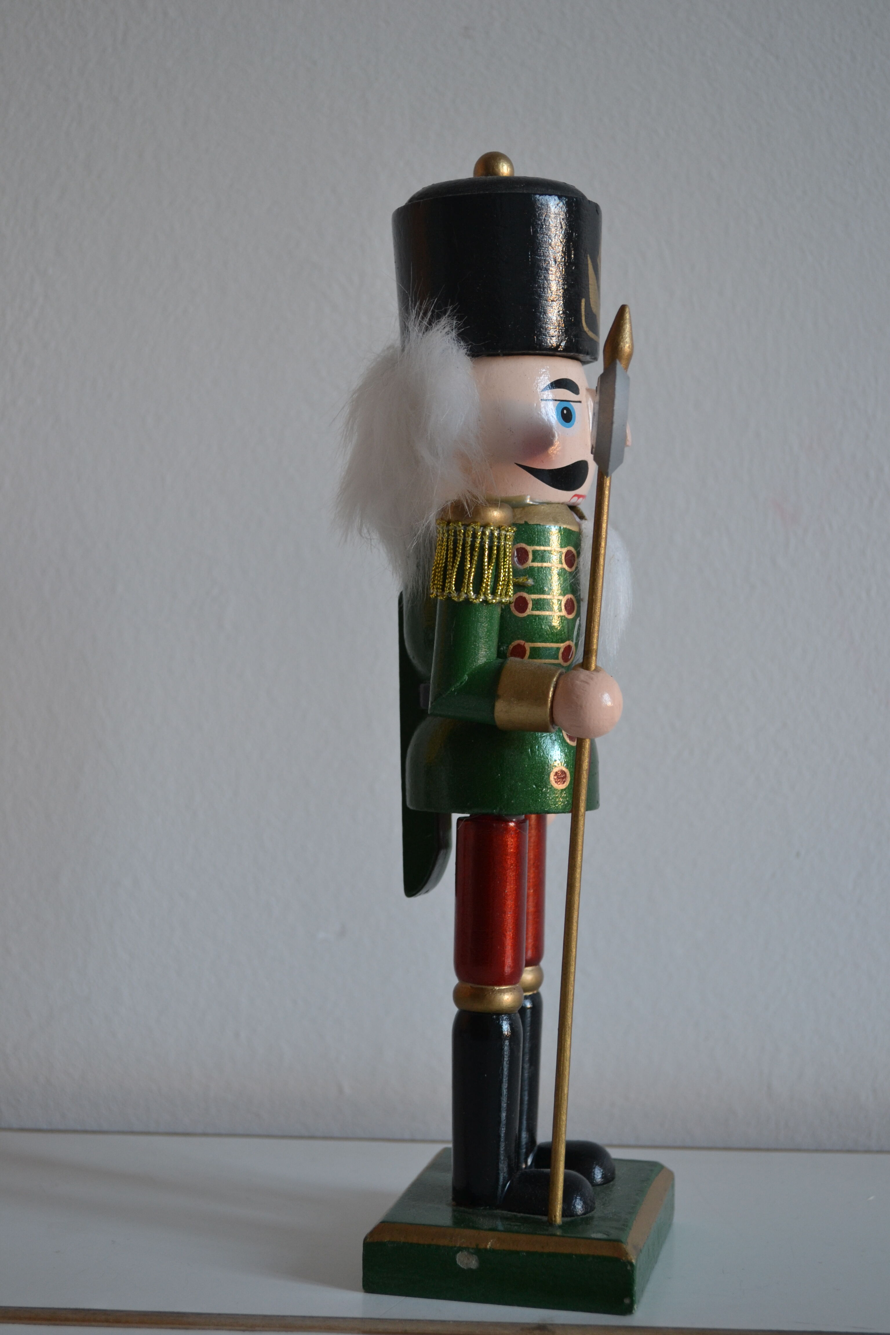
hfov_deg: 25.1
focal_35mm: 54
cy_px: 668
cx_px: 445
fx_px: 2002
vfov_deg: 36.9
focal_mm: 36
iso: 400
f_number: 5
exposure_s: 1/20
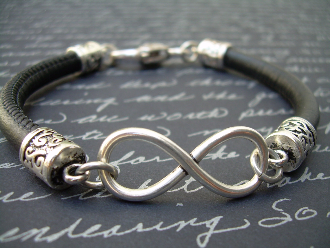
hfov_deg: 49.0
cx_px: 165
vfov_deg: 37.7
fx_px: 362
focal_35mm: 38
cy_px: 124
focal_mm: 6.3
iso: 50
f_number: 2.8
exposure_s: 1/84.8
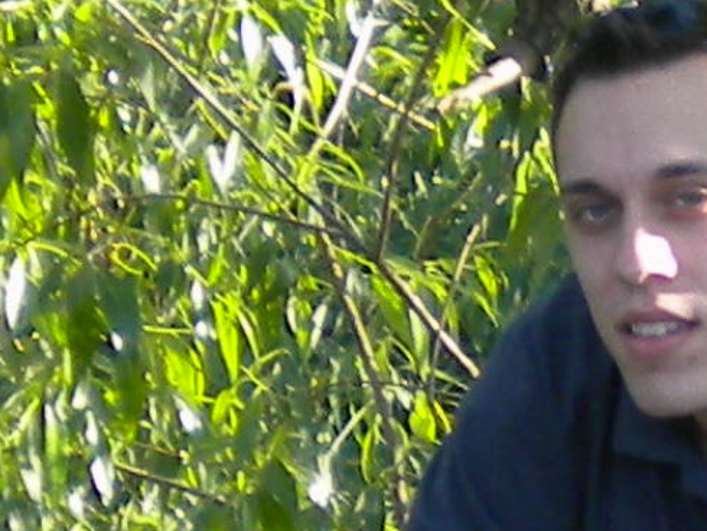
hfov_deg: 17.5
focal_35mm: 107
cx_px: 837
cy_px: 527
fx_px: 2186
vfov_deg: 13.7
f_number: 3.5
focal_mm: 7.4
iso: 80
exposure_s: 1/80.3
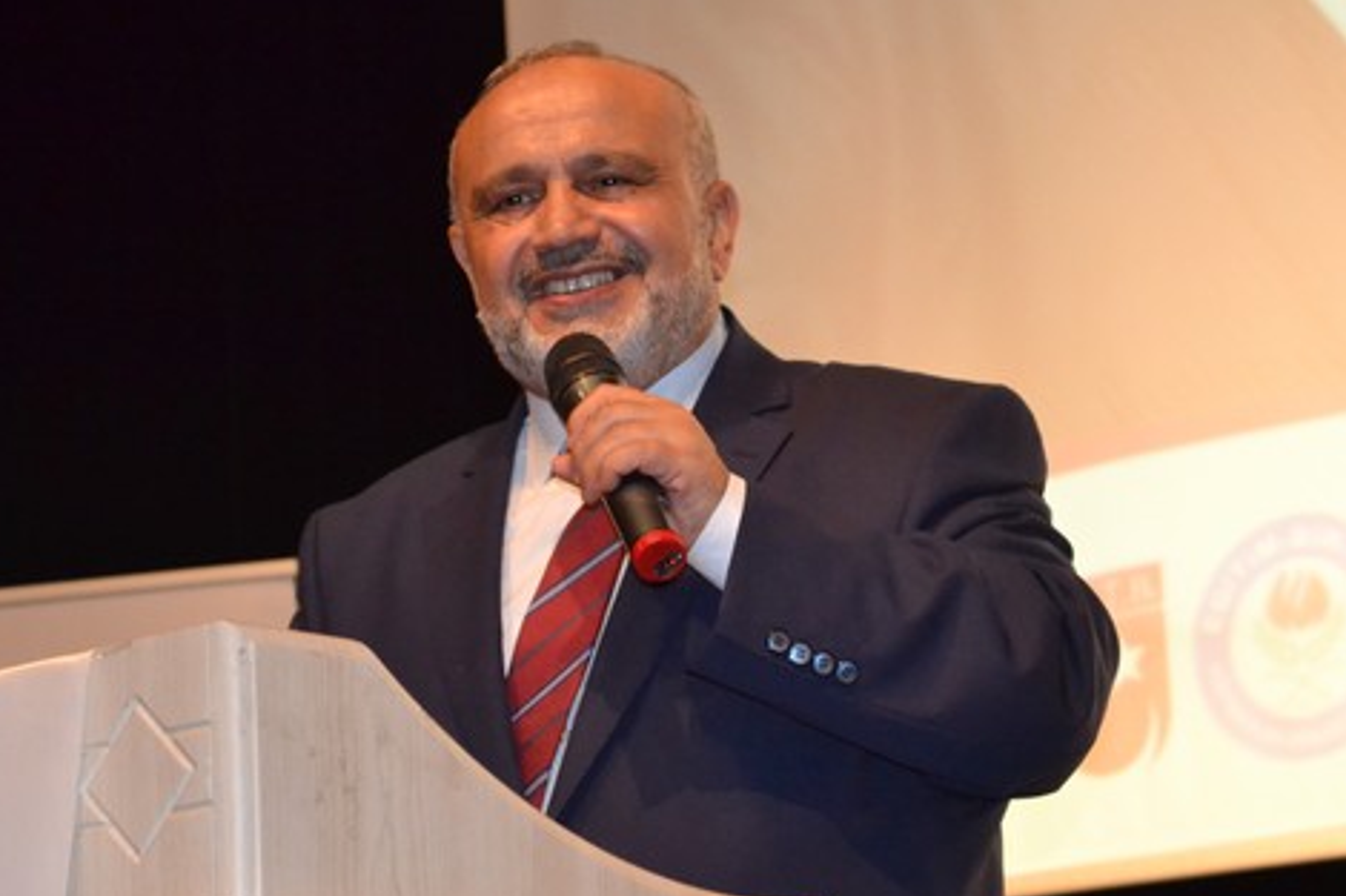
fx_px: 4399
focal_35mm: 118
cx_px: 518
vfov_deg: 11.6
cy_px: 500
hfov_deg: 17.4
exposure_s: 1/60
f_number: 5.6
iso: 3200
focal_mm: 55
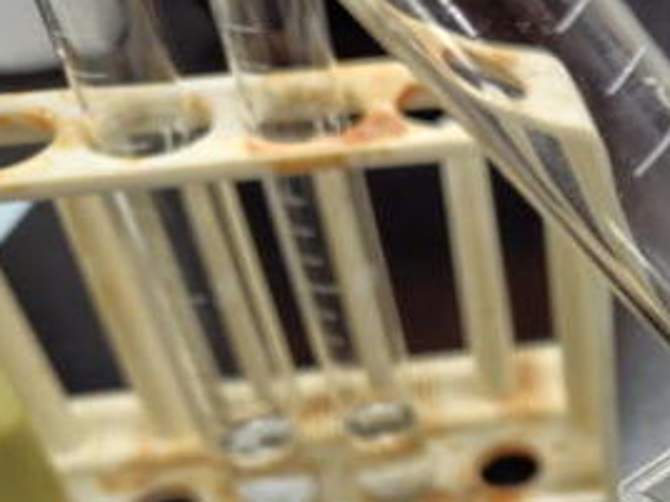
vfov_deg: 24.2
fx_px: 1065
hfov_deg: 31.2
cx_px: 732
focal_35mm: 55
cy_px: 601
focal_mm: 5.6
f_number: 1.9
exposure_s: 1/100
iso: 290
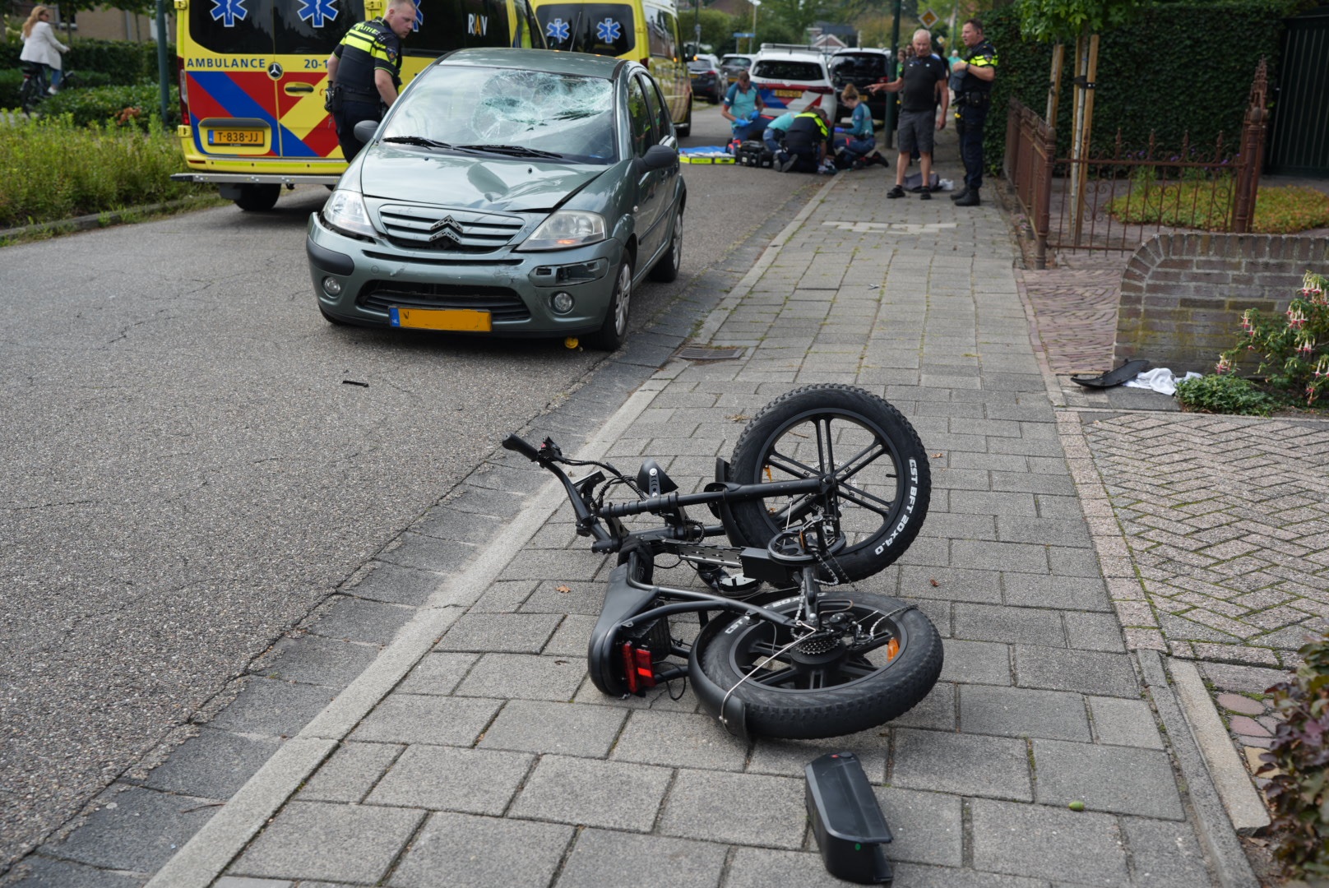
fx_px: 1515
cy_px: 444
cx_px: 664
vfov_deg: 32.7
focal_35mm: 41
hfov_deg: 47.4
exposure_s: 1/500
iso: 100
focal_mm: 41
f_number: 4.5
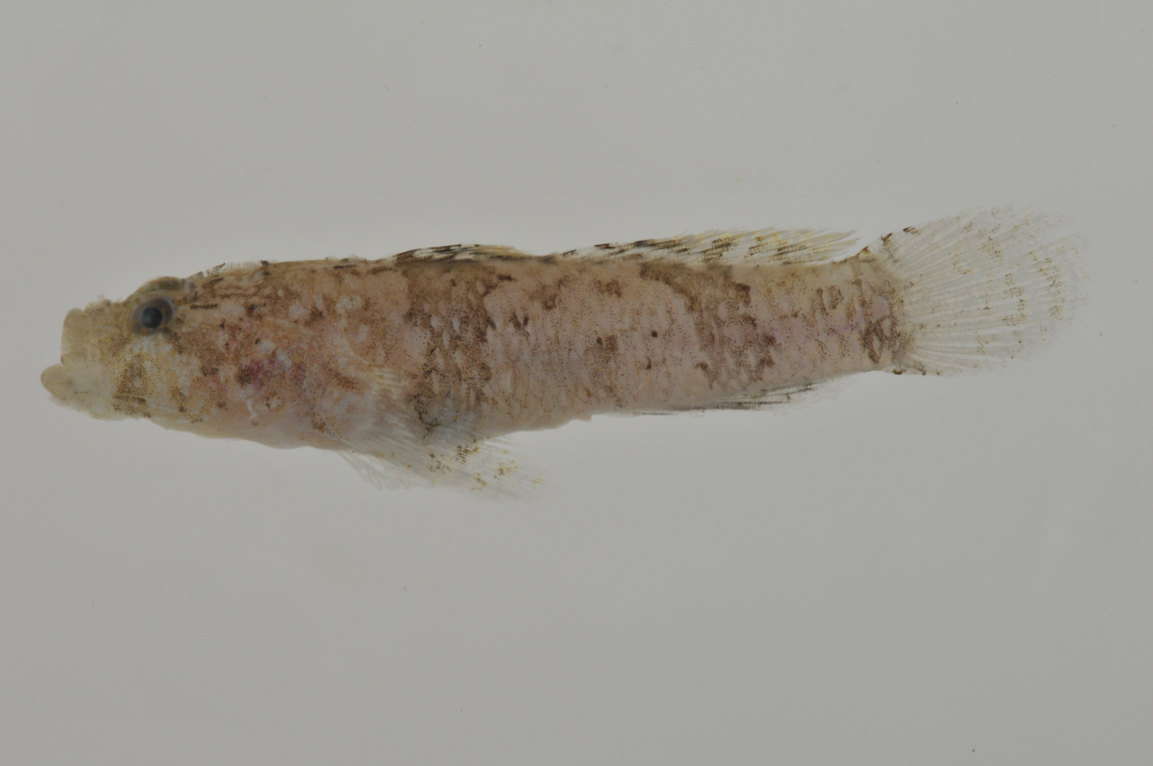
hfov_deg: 13.1
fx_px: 5038
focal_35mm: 158
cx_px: 576
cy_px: 383
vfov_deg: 8.7
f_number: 40
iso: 200
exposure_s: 1/60
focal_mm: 105
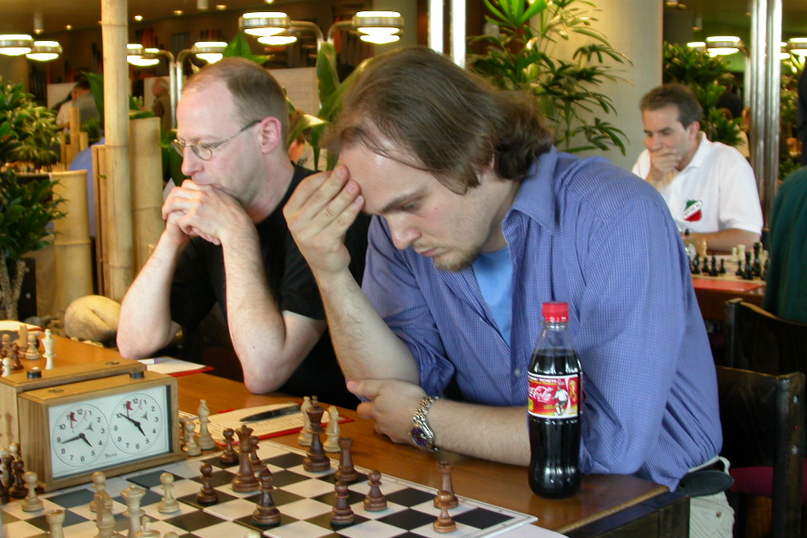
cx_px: 398
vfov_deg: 26.0
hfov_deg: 38.2
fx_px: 1165
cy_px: 298
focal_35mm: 52
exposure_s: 1/7.9
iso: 100
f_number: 2.8
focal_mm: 10.2
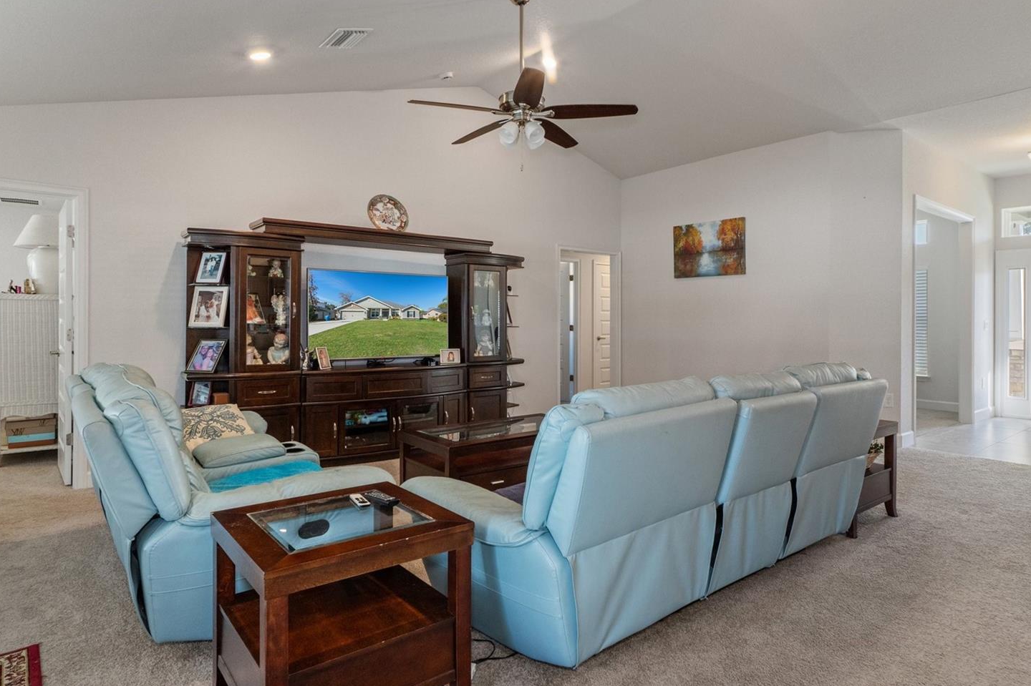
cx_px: 530
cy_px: 343
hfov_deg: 84.0
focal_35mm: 20
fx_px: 573
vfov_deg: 61.9
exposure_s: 1/6
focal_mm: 12
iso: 1000
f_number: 8
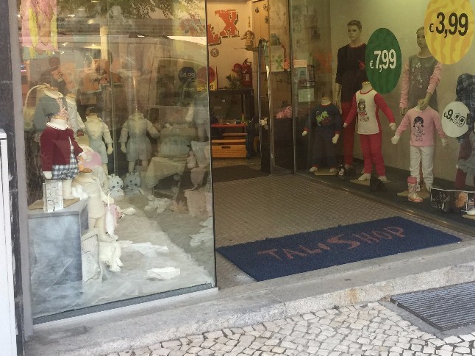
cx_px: 307
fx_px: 631
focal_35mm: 46
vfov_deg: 30.9
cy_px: 88
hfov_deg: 40.9
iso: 50
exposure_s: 1/33
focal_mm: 4.15
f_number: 2.2
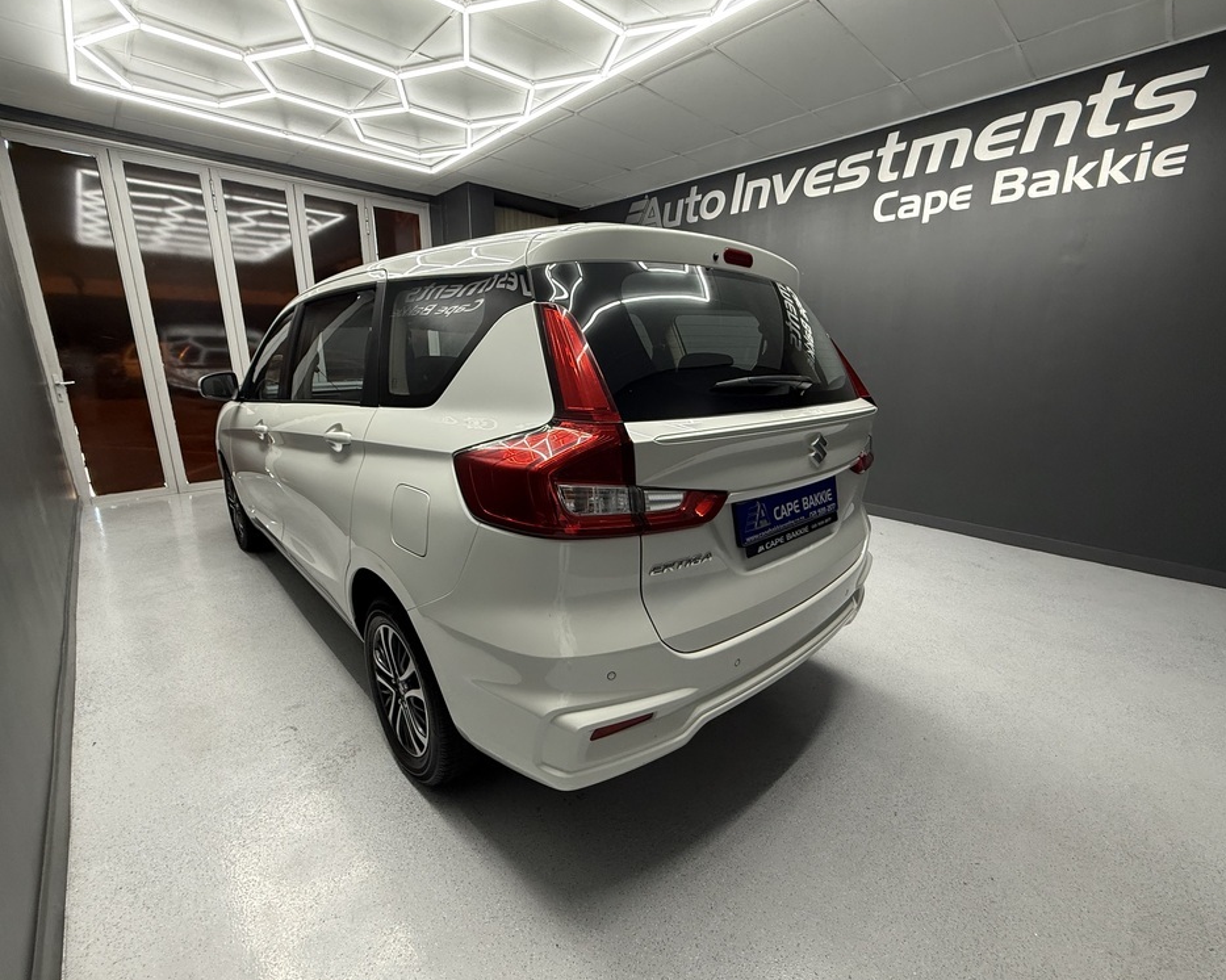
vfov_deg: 84.0
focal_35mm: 15
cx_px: 610
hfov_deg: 96.8
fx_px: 544
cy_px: 495
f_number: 2.2
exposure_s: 1/100
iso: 250
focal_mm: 2.22
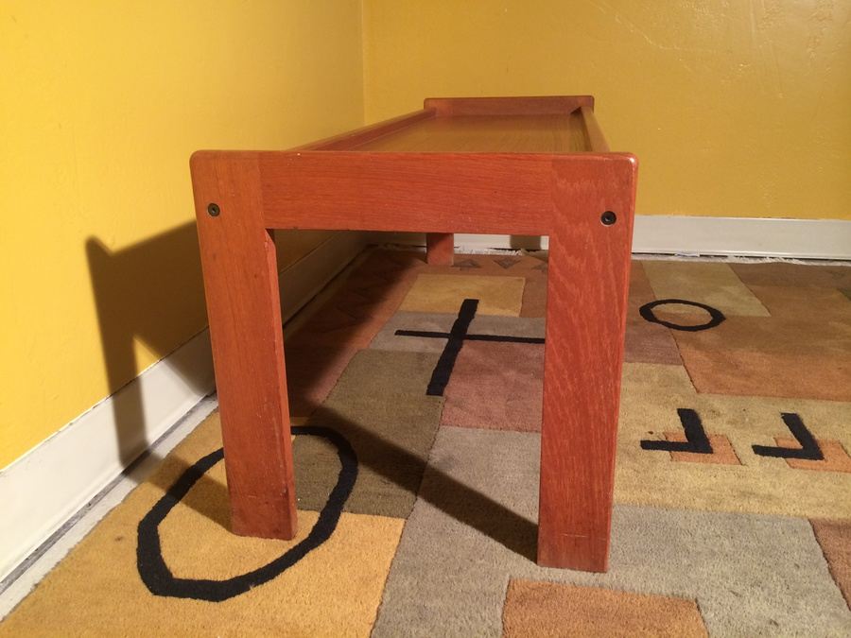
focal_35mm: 30
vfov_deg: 46.8
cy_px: 319
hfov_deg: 60.0
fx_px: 738
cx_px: 426
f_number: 2.2
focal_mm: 4.12
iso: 80
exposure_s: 1/30
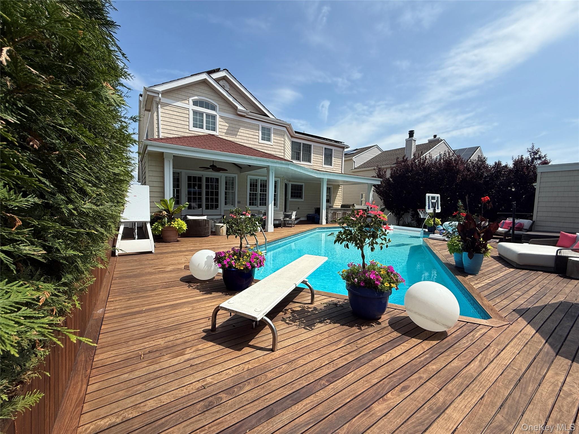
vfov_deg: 85.7
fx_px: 234
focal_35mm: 14
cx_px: 290
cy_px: 217
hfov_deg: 102.1
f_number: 2.2
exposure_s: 1/2841
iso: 50
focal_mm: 2.22
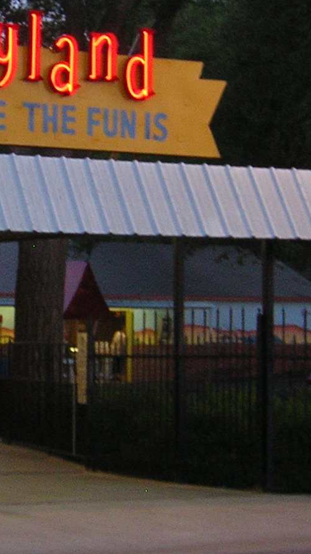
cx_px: 2
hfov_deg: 8.4
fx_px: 2111
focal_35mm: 144
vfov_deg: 14.9
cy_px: 190
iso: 372
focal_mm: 9.6
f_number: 3.8
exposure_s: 1/60.1
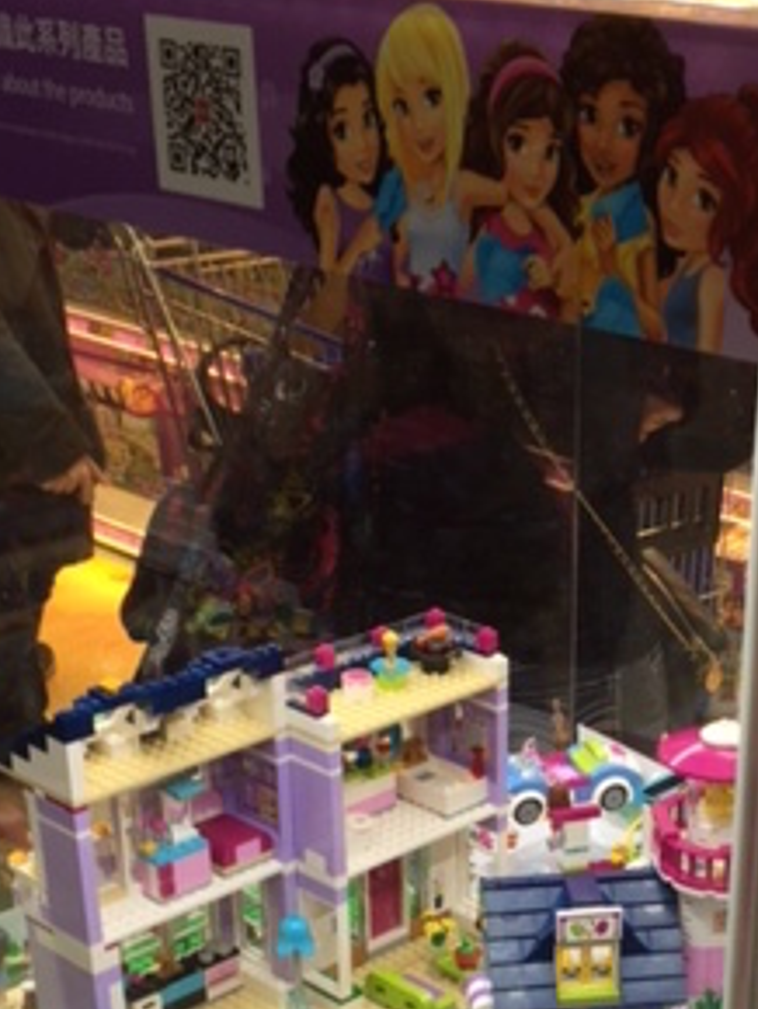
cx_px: 612
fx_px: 1866
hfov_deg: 22.6
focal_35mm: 64
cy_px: 974
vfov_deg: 28.6
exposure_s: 1/60
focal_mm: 4.15
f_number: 2.2
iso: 32
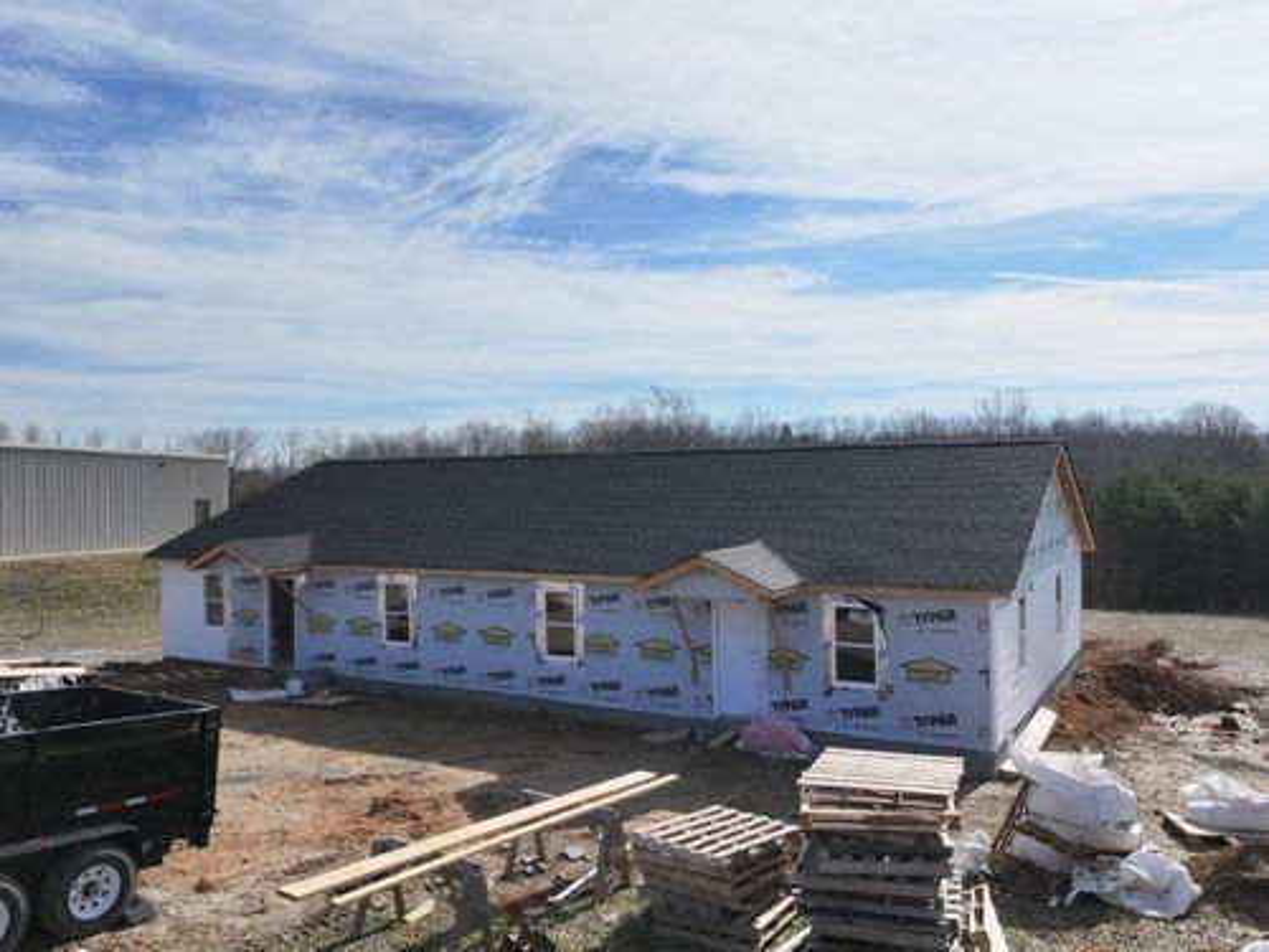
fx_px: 880
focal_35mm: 24
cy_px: 476
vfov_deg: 56.8
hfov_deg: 71.6
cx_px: 634
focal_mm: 12.29
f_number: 2.8
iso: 410
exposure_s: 1/8000
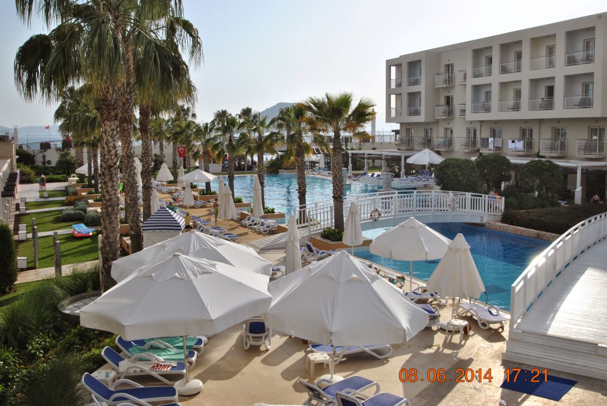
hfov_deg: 53.1
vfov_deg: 37.0
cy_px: 203
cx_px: 304
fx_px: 608
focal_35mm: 36
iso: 100
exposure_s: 1/200
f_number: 13
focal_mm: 24
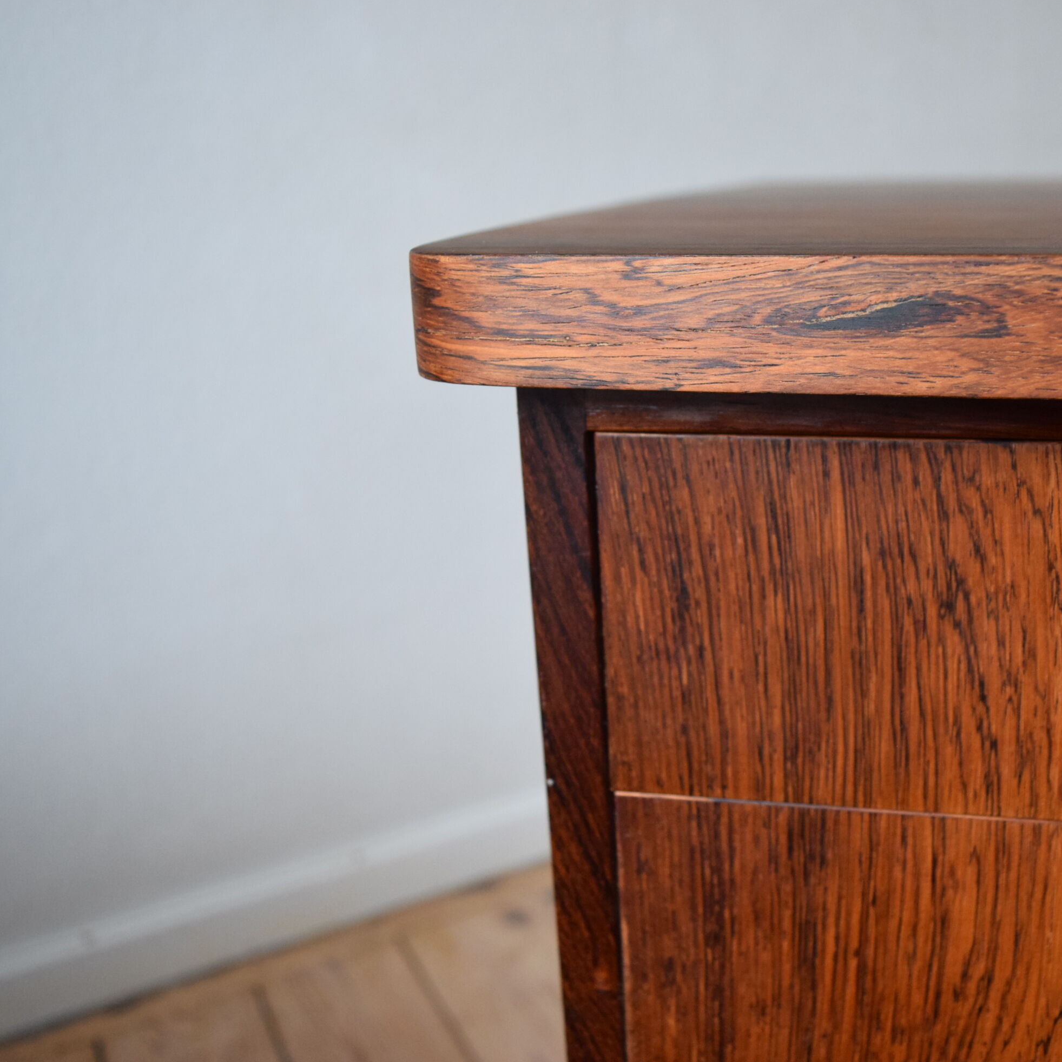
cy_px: 533
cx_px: 714
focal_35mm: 35
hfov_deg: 46.4
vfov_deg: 47.2
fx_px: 1215
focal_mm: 18
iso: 1600
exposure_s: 1/80
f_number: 4.5
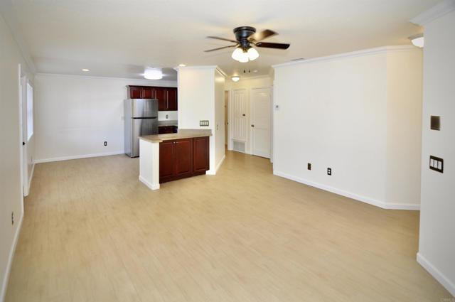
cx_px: 228
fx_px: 208
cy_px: 151
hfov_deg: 95.1
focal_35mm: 16
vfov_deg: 71.9
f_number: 4
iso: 560
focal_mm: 11
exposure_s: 1/60
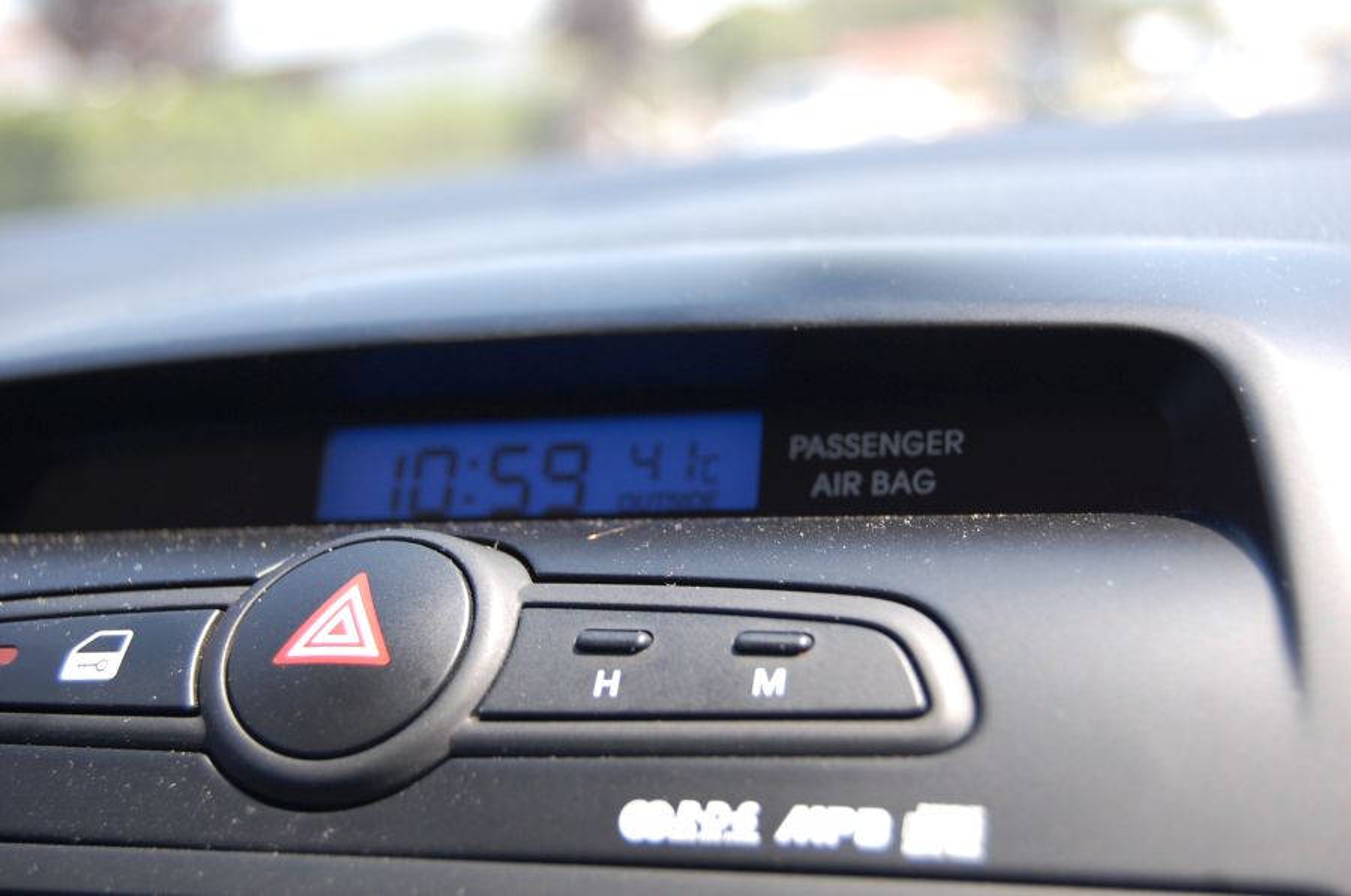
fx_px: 2136
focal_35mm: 57
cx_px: 676
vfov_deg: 23.7
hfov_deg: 35.1
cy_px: 448
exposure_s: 1/125
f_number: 5.6
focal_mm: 38
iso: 200
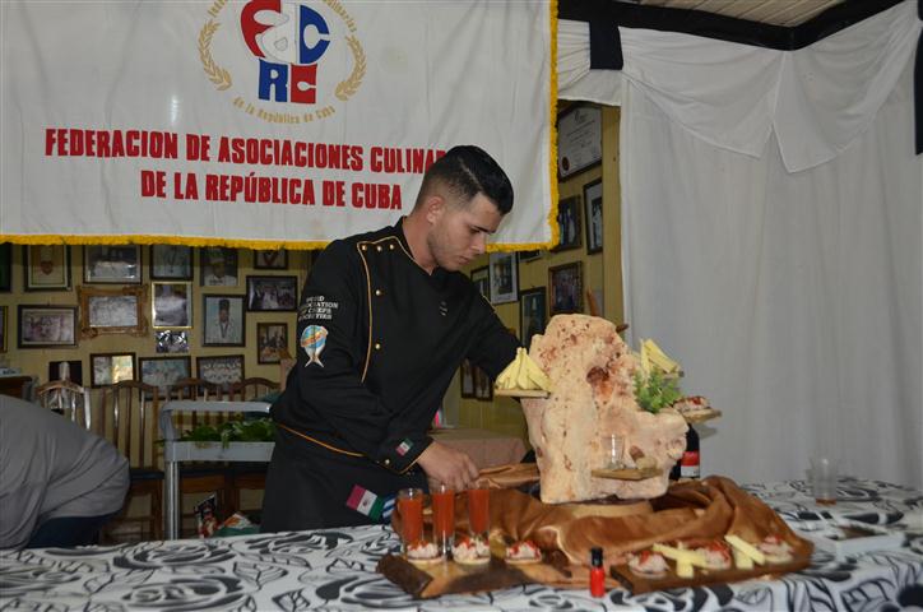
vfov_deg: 39.8
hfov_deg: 57.3
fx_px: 845
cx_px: 462
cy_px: 306
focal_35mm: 33
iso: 800
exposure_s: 1/60
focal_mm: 22
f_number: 3.8
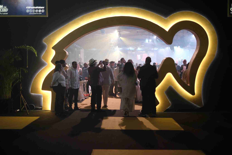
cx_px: 116
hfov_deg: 37.5
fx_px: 342
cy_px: 78
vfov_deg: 25.5
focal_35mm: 53
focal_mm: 35
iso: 1250
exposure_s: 1/160
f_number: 1.4
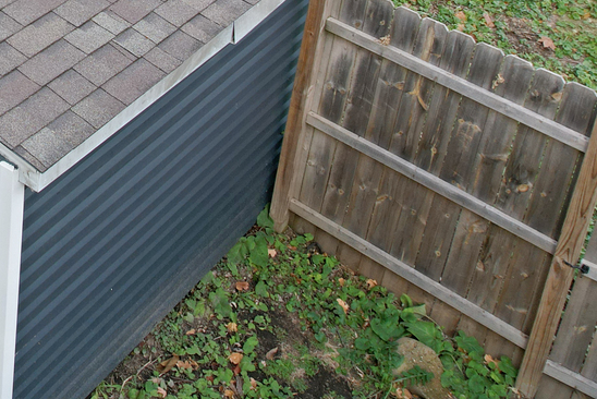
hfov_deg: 27.2
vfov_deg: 19.2
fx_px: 1078
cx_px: -122
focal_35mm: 65
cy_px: -133
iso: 110
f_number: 2.8
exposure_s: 1/60
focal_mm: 8.38
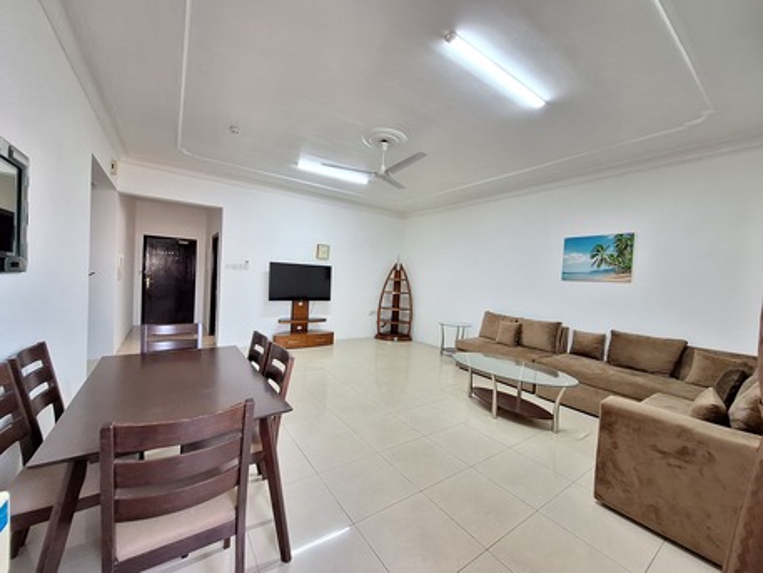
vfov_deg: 89.9
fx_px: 287
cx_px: 382
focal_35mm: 13
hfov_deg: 106.2
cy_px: 286
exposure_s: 1/50
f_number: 2.2
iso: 200
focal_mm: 1.74
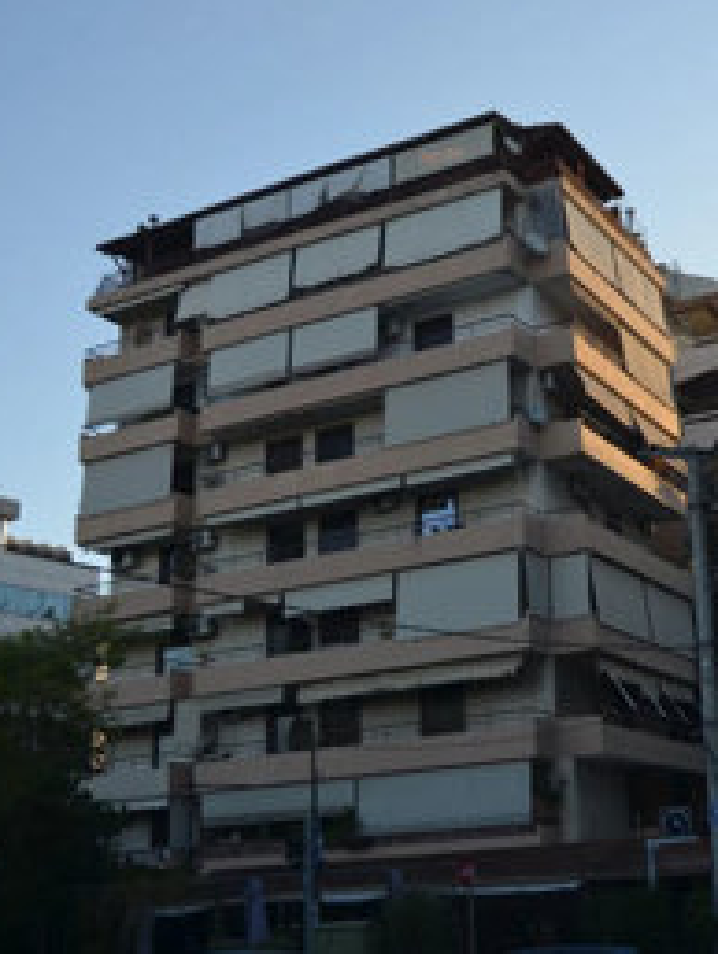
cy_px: 470
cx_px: 511
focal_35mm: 49
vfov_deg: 38.9
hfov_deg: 29.4
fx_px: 1353
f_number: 5.6
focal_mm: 22
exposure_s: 1/200
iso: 100
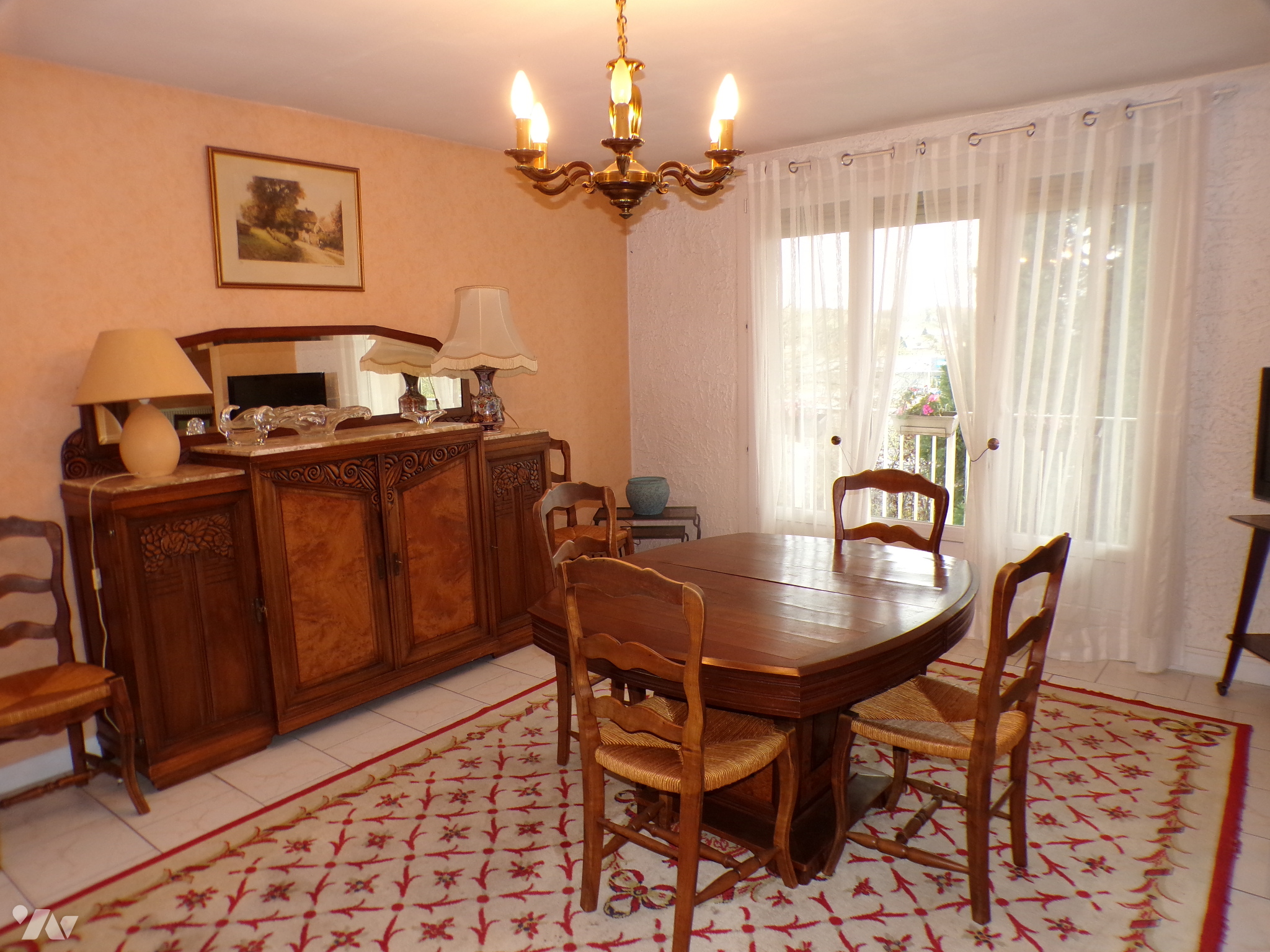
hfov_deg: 71.6
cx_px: 635
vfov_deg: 56.8
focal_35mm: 24
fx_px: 881
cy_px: 476
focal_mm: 4.3
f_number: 3
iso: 200
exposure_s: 1/38
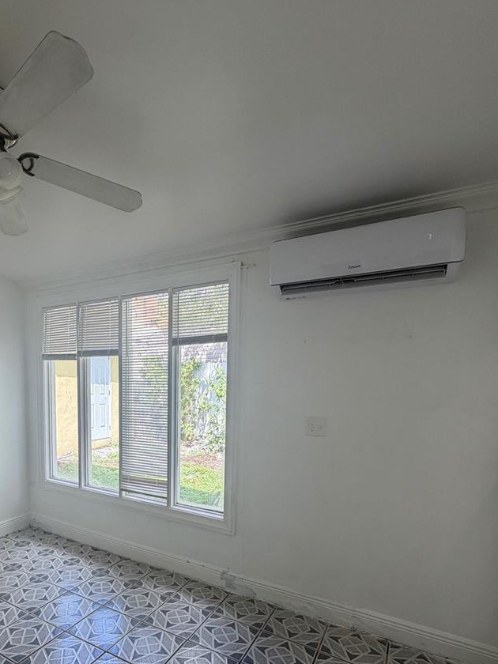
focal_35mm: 20
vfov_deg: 80.1
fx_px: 384
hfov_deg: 64.5
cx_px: 171
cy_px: 420
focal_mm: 2.22
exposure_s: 1/121
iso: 64
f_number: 2.2
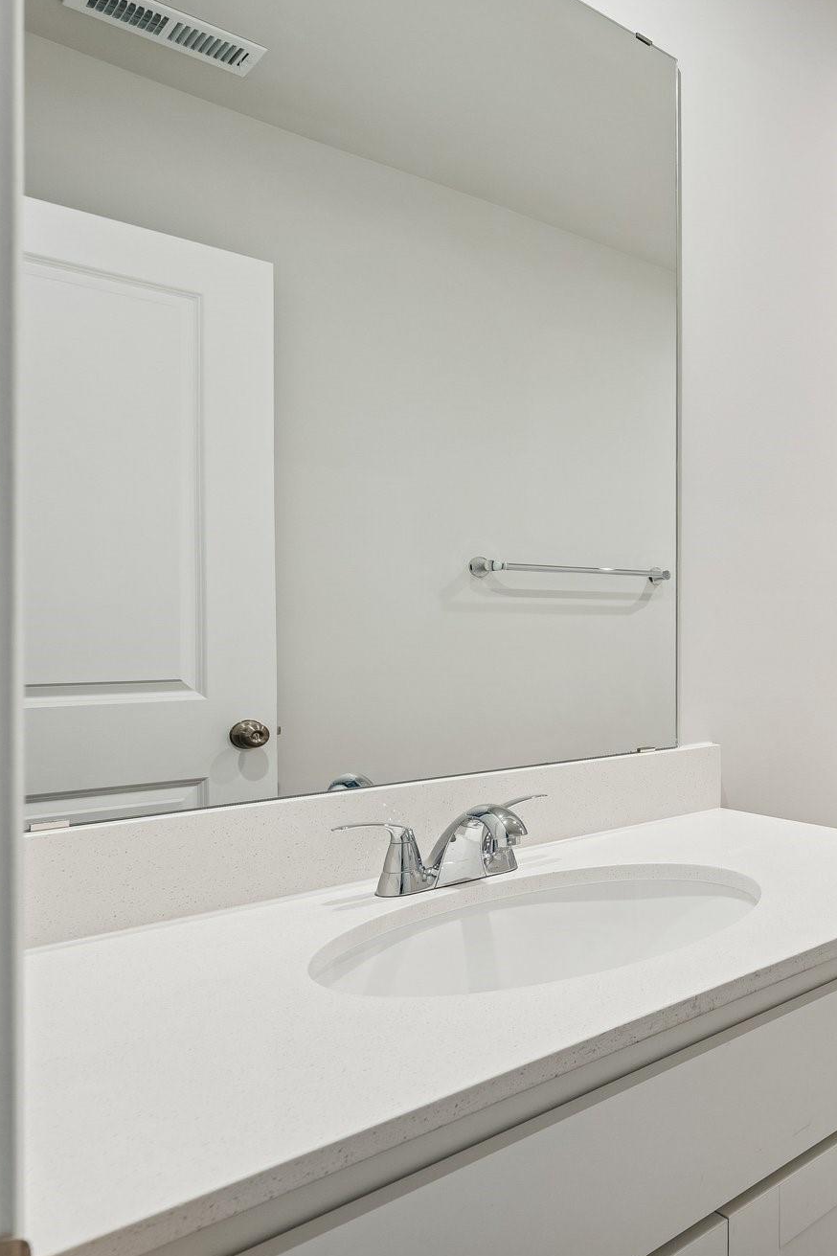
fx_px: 872
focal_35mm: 25
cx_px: 938
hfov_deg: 40.5
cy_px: 629
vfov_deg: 71.5
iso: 400
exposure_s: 1/15
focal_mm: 16
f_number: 8
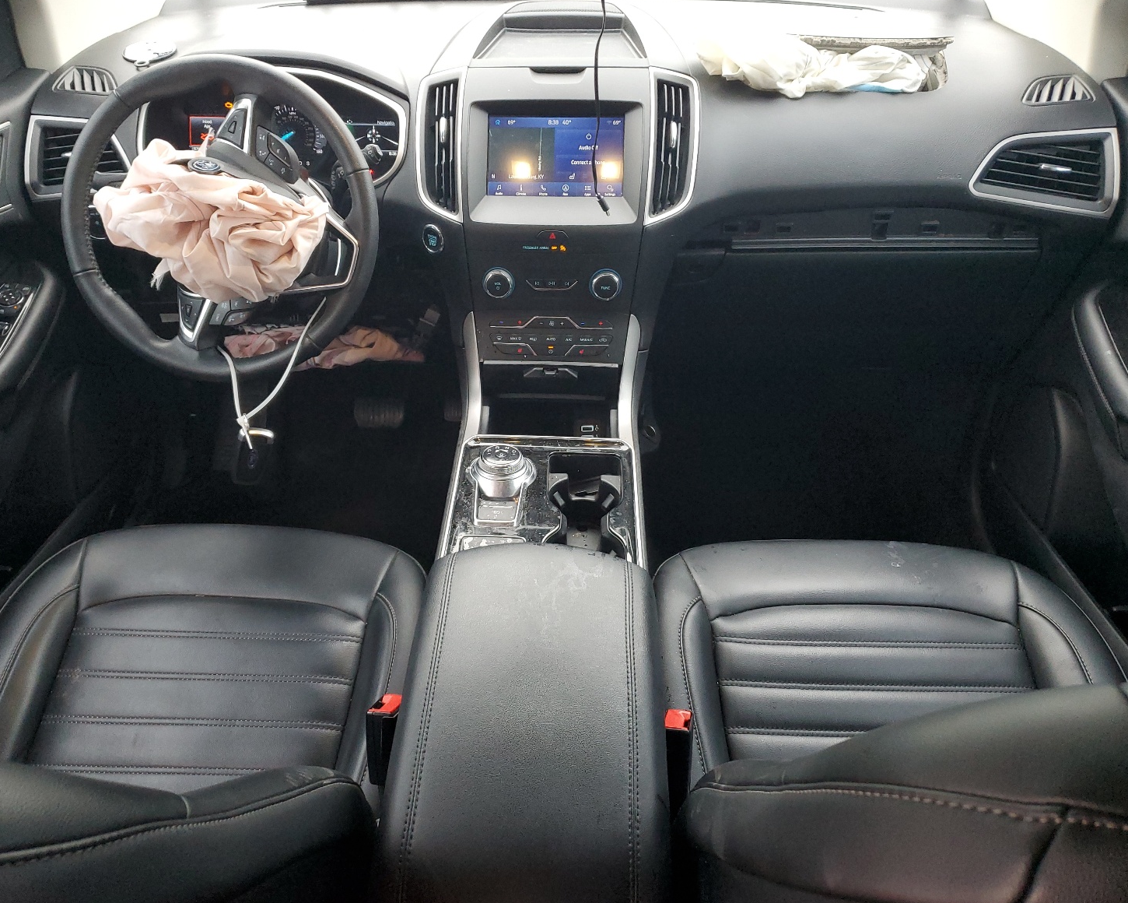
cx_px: 532
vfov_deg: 51.5
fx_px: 935
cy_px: 444
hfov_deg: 62.2
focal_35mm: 28
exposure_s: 1/60.2
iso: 165
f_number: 1.5
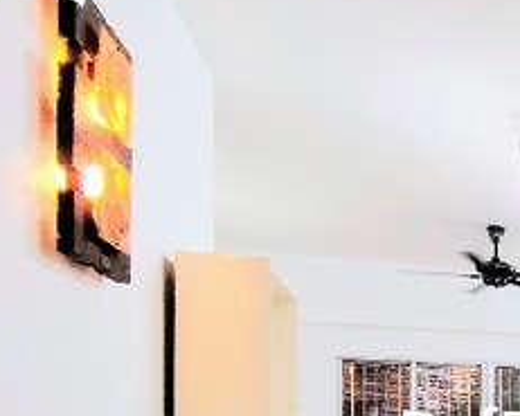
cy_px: 434
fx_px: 708
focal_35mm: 46
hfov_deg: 31.6
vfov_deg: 30.1
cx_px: 666
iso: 283
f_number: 2.2
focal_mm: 1.43
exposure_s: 1/100
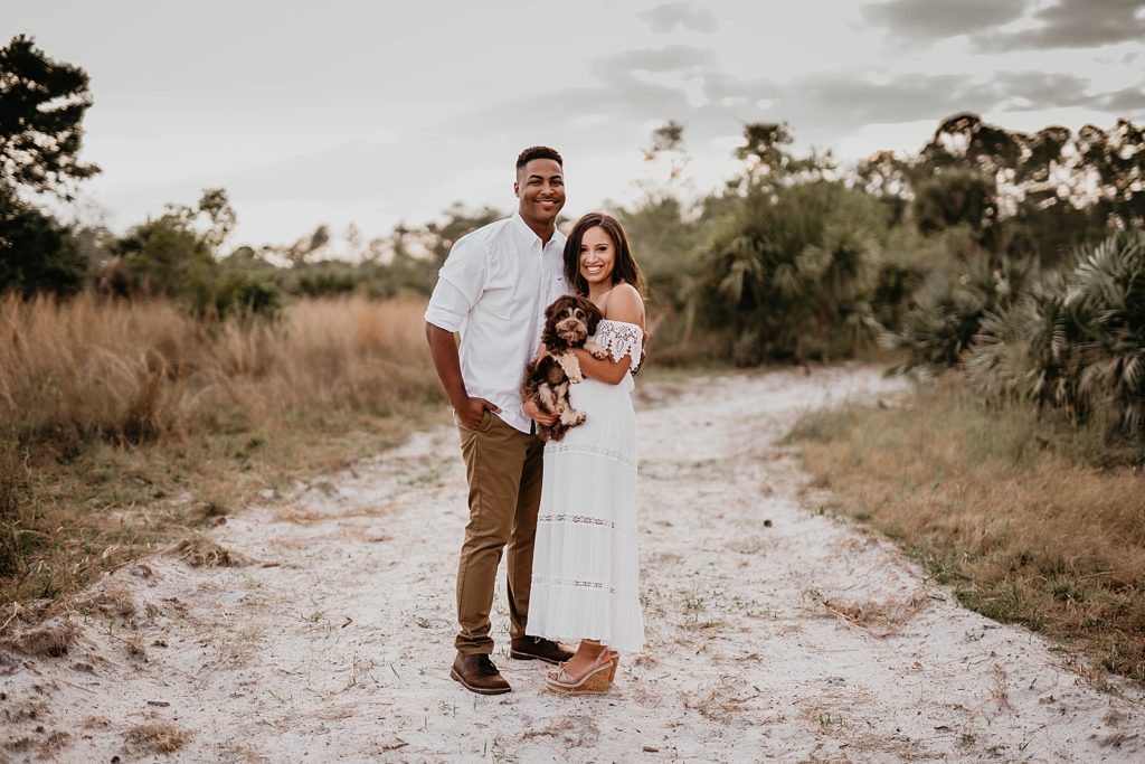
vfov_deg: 27.0
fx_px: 1590
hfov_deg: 39.6
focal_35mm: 50
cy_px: 382
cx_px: 572
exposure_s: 1/1000
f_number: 1.4
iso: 160
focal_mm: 50
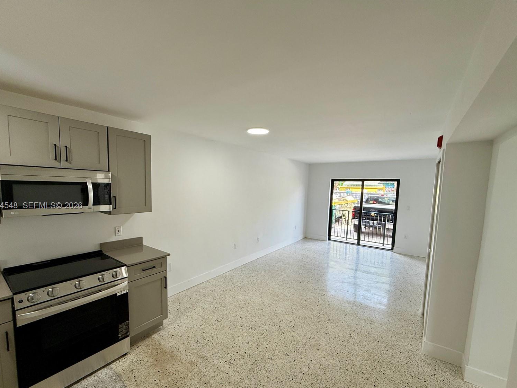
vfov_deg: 81.7
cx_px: 252
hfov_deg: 98.1
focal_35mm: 15
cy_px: 206
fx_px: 224
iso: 80
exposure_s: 1/120
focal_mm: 2.22
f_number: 2.2
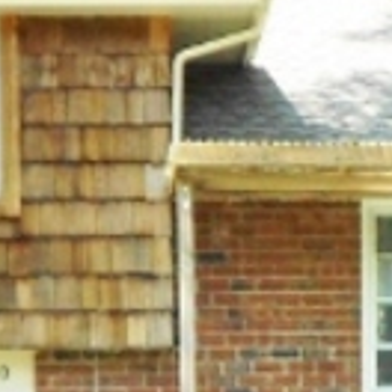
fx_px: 2537
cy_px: 457
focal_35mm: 198
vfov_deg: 8.7
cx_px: 172
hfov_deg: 8.8
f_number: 3.9
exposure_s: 1/100
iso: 80
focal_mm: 6.7
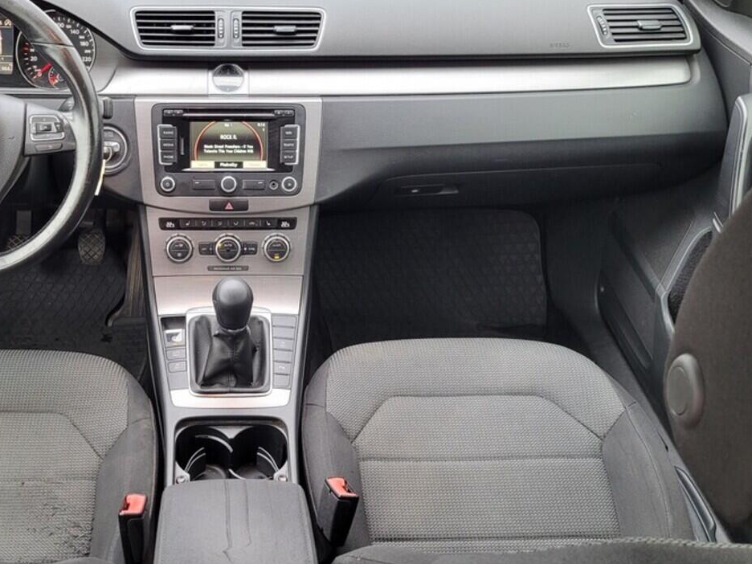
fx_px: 869
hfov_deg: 45.9
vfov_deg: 35.8
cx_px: 234
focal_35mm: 40
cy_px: 345
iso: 200
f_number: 1.8
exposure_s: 1/50
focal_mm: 5.4
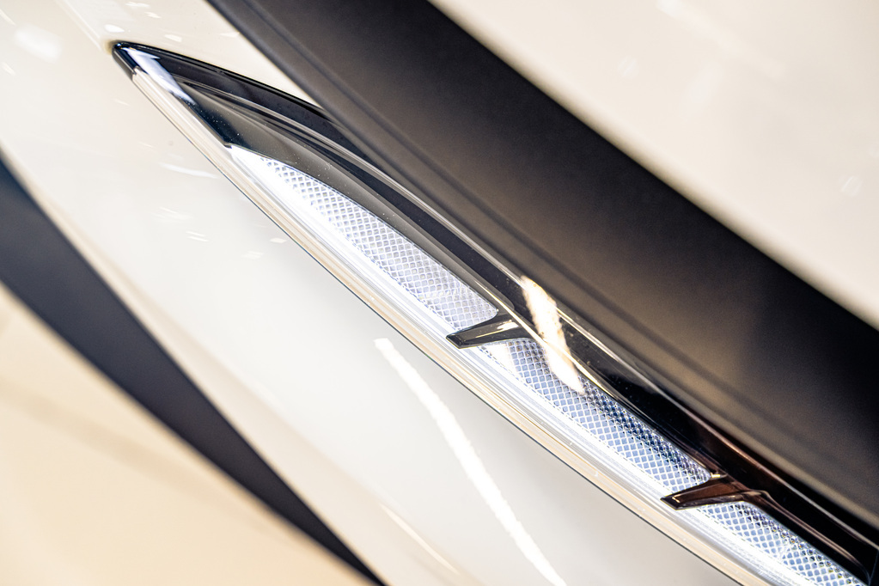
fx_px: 1611
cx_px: 440
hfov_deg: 30.5
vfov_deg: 20.6
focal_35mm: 66
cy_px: 293
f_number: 4
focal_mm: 66
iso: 640
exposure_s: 1/60
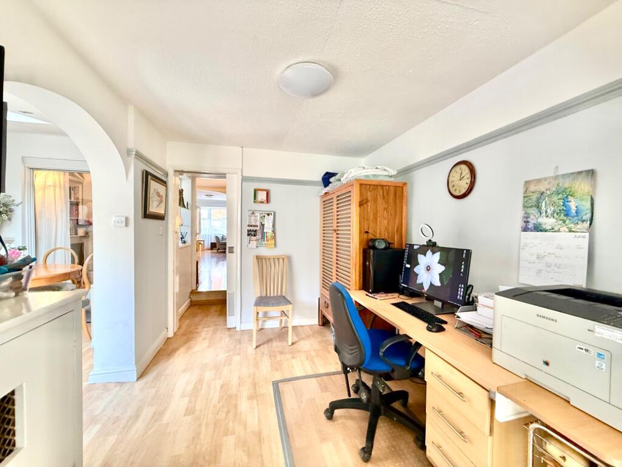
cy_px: 234
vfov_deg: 85.7
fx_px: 252
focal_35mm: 14
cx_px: 311
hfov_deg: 102.1
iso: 320
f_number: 2.2
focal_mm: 2.22
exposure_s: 1/100
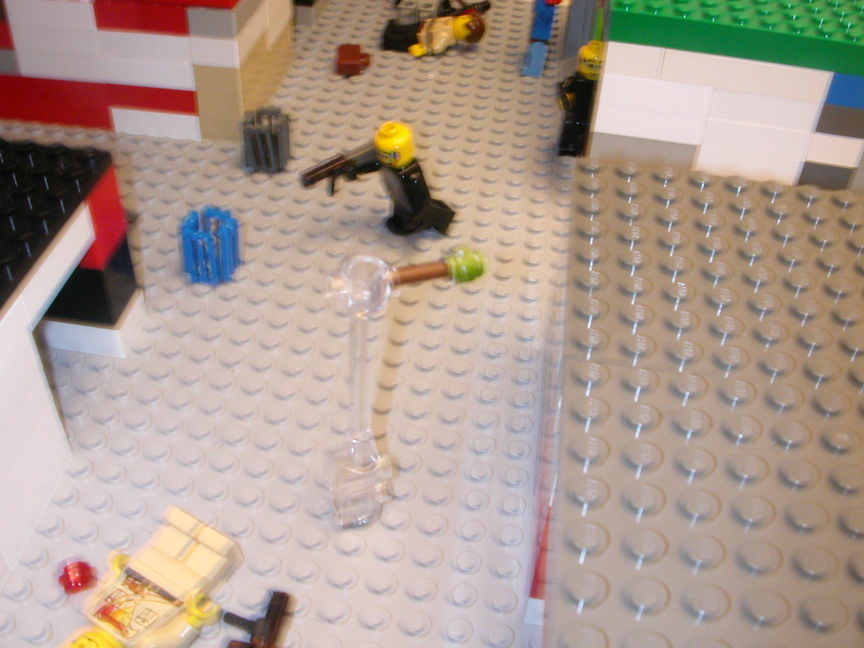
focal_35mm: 37
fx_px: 924
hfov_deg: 50.1
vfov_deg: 38.7
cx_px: 432
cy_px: 324
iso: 200
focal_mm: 5.6
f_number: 4.5
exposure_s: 1/5.6
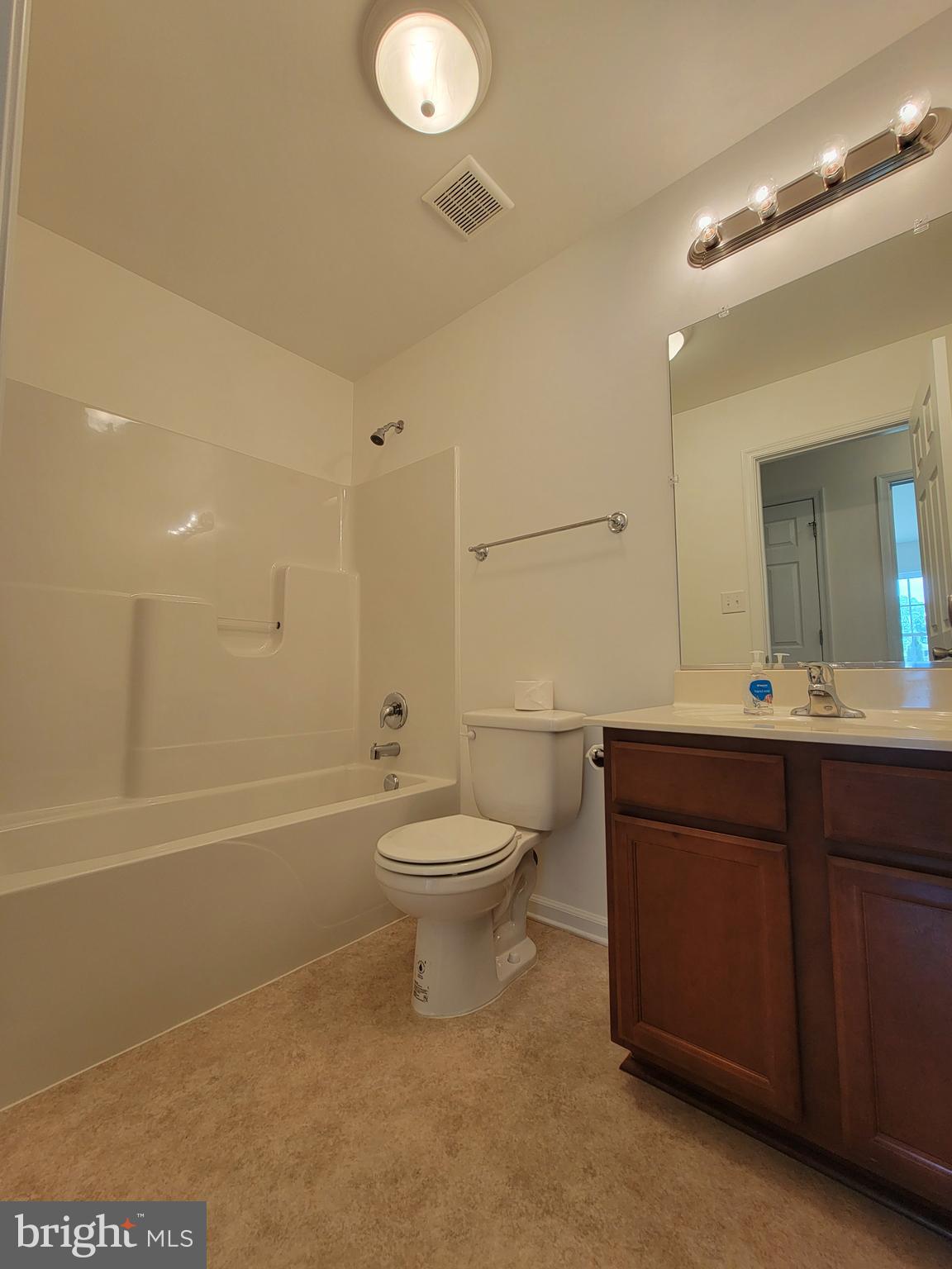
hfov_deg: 89.9
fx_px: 477
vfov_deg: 106.2
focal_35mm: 13
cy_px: 634
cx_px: 476
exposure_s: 1/60.2
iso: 80
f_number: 2.2
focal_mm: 2.2
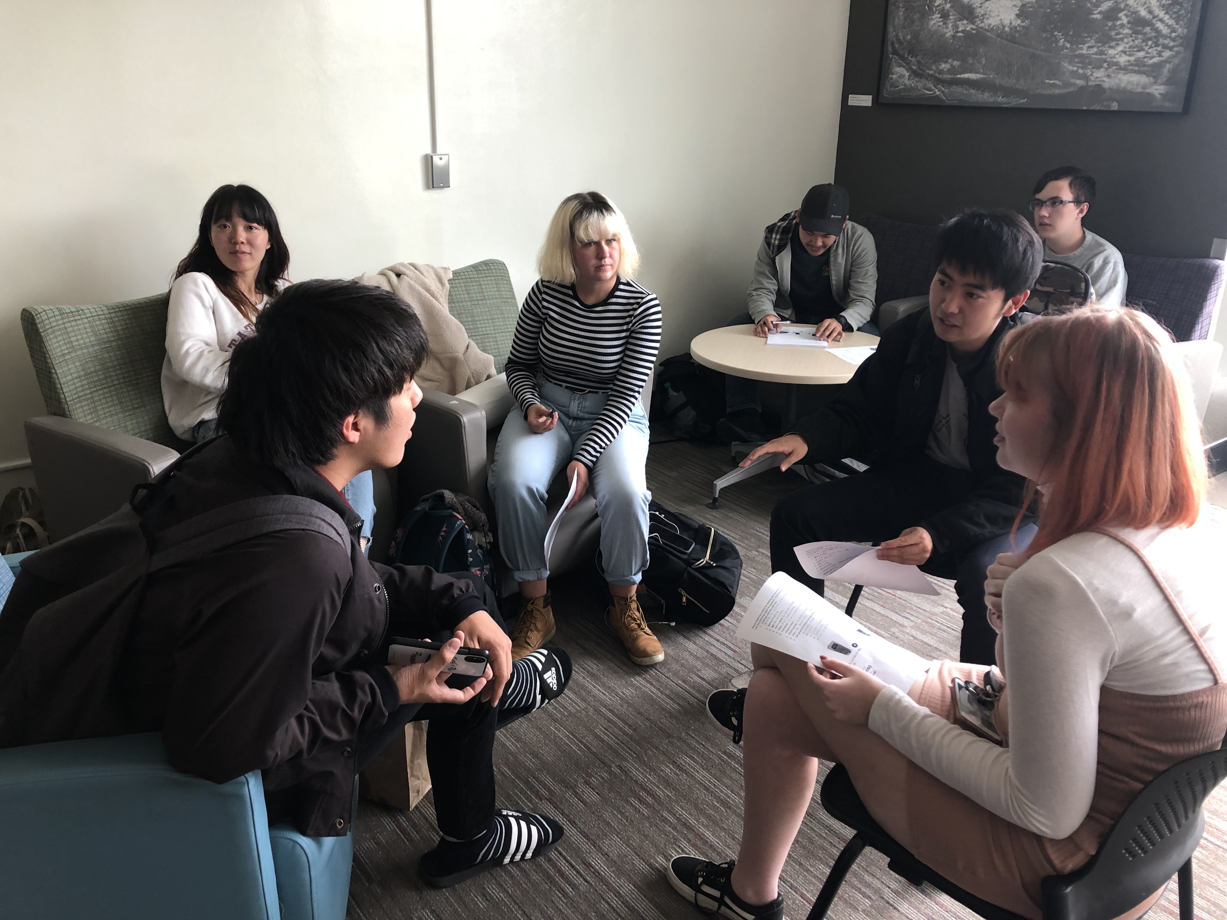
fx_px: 992
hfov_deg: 63.4
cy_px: 460
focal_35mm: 28
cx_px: 614
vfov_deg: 49.7
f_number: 1.8
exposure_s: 1/30
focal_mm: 3.99
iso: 32
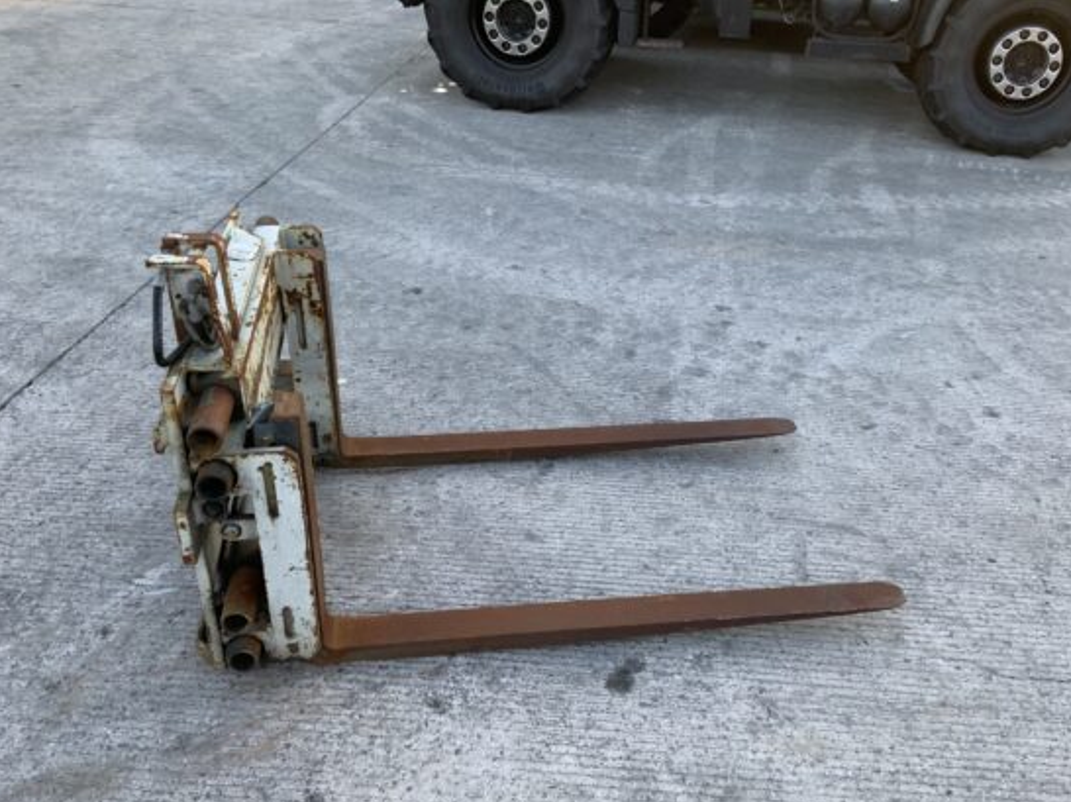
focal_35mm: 34
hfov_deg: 53.9
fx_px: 1051
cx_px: 575
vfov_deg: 41.7
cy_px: 437
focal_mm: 3
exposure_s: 1/122
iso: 25
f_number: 1.8
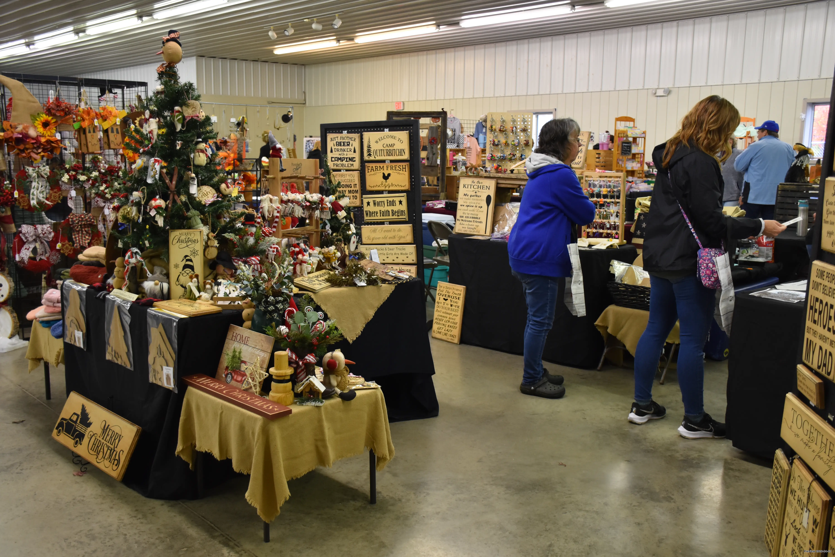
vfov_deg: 36.9
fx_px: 835
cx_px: 418
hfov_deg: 53.1
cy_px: 278
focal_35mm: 36
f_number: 4
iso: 800
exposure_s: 1/60
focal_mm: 24
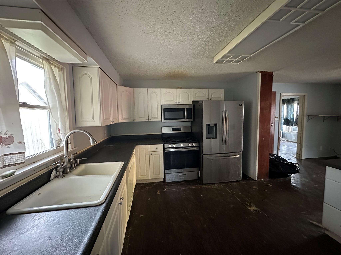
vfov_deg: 85.7
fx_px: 138
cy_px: 128
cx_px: 170
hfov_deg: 102.1
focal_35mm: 14
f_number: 2.2
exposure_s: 1/40
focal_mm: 2.22
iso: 1600
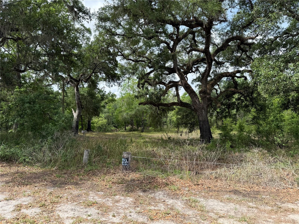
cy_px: 112
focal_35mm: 24
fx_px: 207
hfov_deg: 71.6
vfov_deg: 56.8
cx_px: 150
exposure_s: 1/1949
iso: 80
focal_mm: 6.76
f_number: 1.78
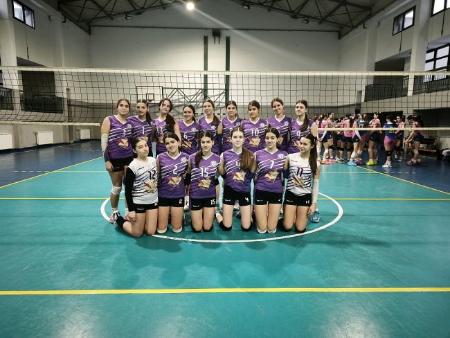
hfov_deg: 73.9
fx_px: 299
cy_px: 169
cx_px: 225
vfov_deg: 58.9
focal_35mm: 23
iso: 320
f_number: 1.62
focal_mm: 6.45
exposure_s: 1/50
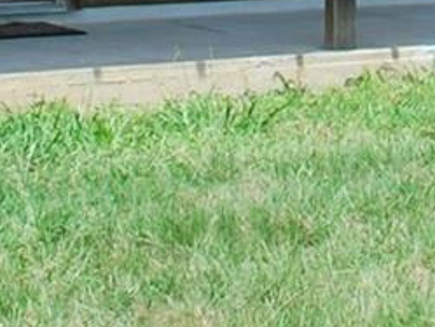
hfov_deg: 9.2
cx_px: 445
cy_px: -563
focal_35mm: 214
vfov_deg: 6.5
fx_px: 2691
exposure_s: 1/200
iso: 100
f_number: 7.1
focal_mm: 18
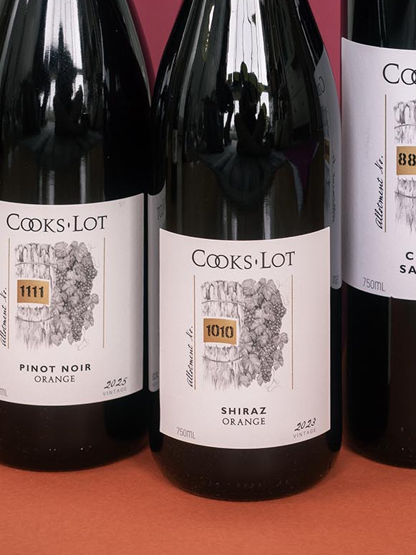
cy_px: 115
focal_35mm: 117
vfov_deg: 16.7
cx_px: 289
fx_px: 1875
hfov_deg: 12.6
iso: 200
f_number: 3.5
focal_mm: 34
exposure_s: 1/30
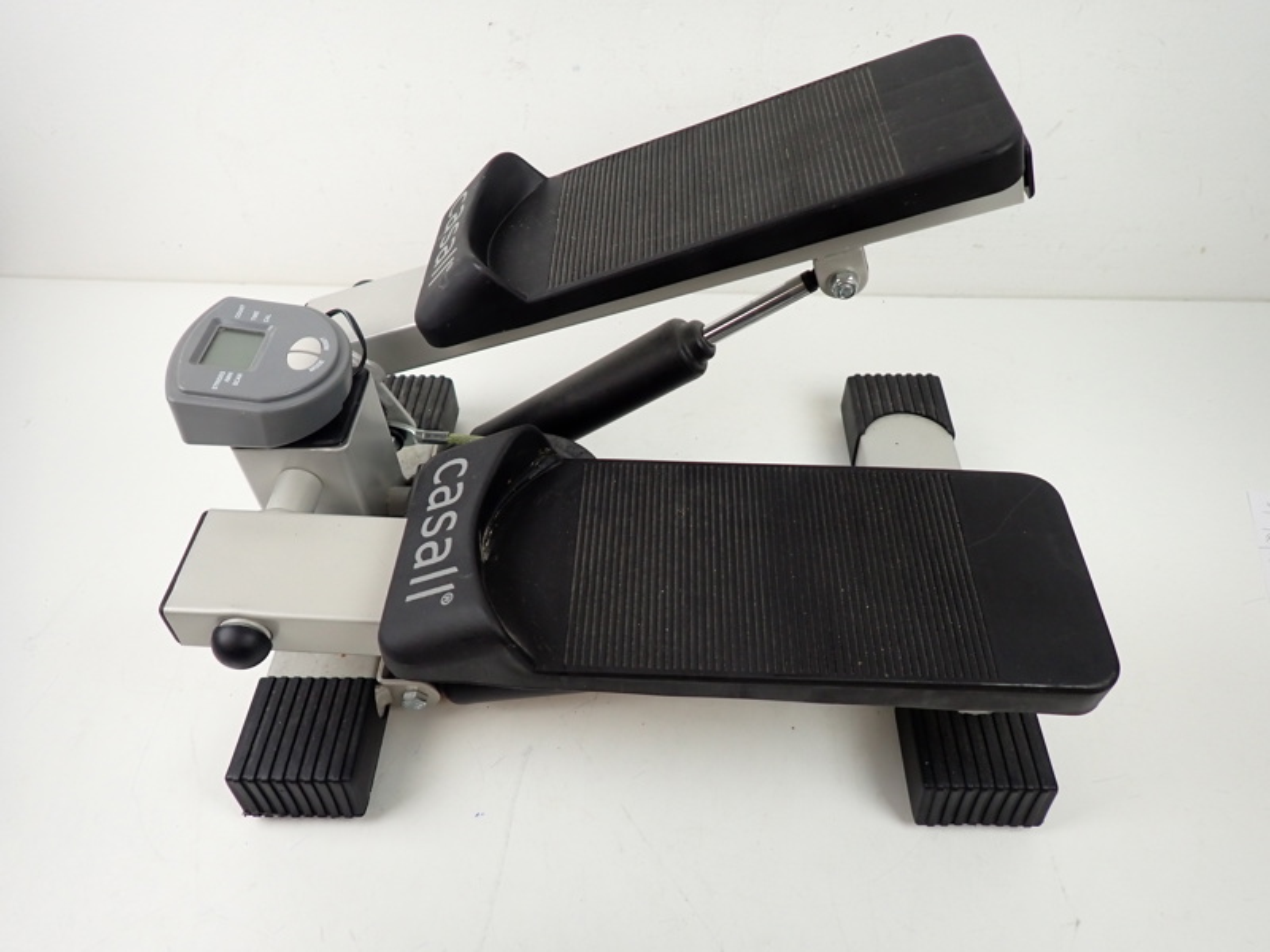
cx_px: 635
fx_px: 917
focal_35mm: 25
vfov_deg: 54.9
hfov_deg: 69.4
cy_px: 476
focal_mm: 4.5
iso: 200
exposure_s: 1/100
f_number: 2
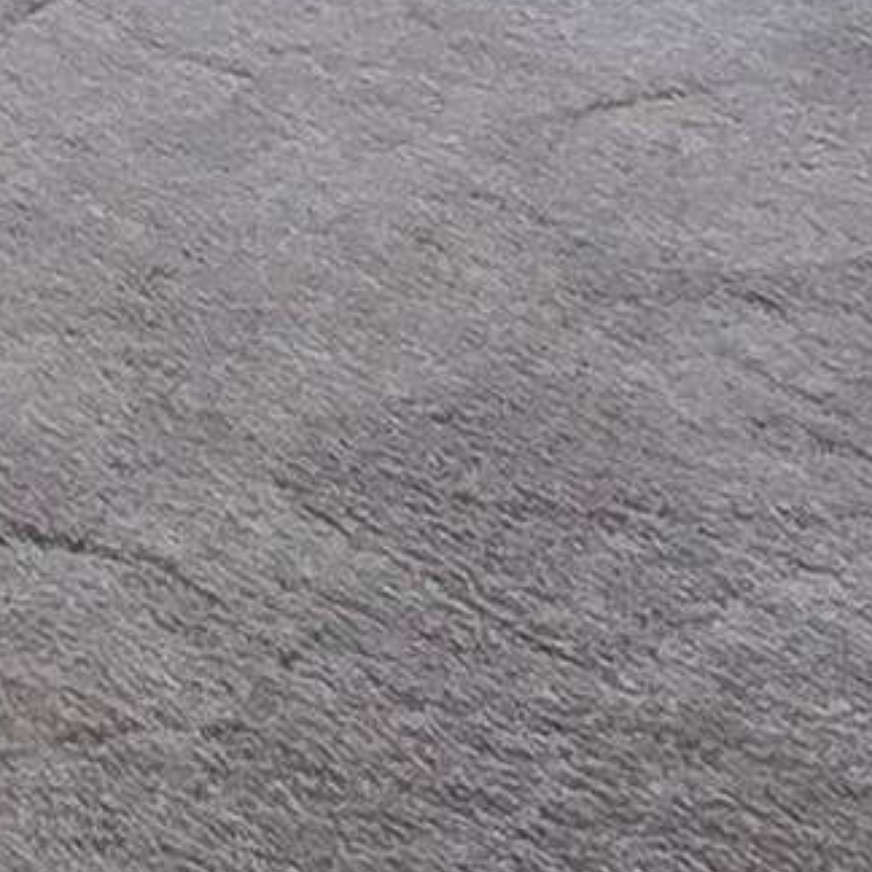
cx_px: -2226
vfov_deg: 11.0
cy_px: -1671
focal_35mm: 109
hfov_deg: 9.3
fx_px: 3106
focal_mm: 2.2
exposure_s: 1/60
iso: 125
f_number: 2.2
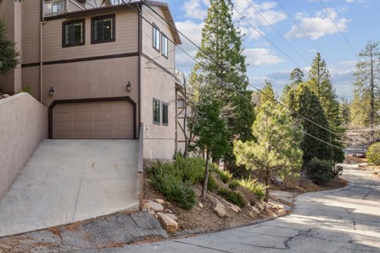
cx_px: 120
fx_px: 321
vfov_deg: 42.9
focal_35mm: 30
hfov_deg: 59.5
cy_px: 138
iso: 100
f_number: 22
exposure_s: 1/6
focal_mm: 21.3
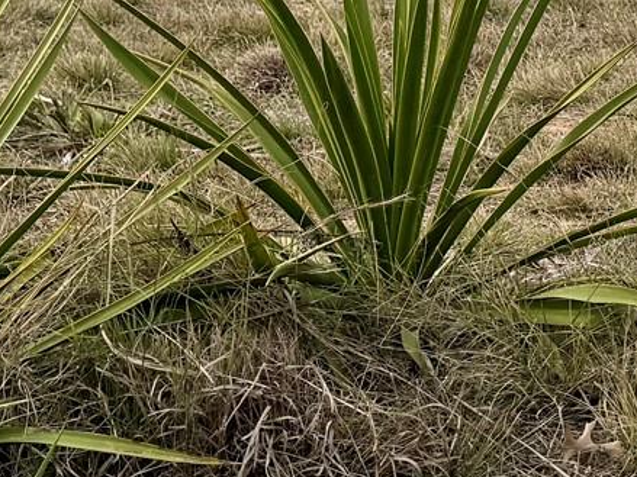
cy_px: -141
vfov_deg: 12.8
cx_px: 984
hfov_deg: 16.0
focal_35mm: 112
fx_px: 2060
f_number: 1.78
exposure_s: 1/6711
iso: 80
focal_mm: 6.76
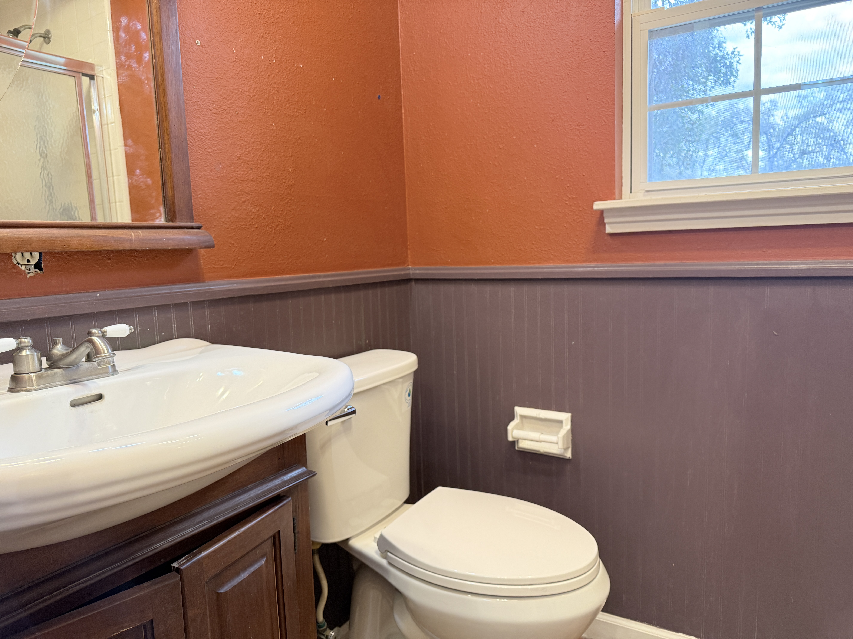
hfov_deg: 71.6
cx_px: 426
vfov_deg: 56.8
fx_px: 591
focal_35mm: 24
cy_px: 320
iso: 200
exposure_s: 1/120
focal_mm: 6.76
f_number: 1.78
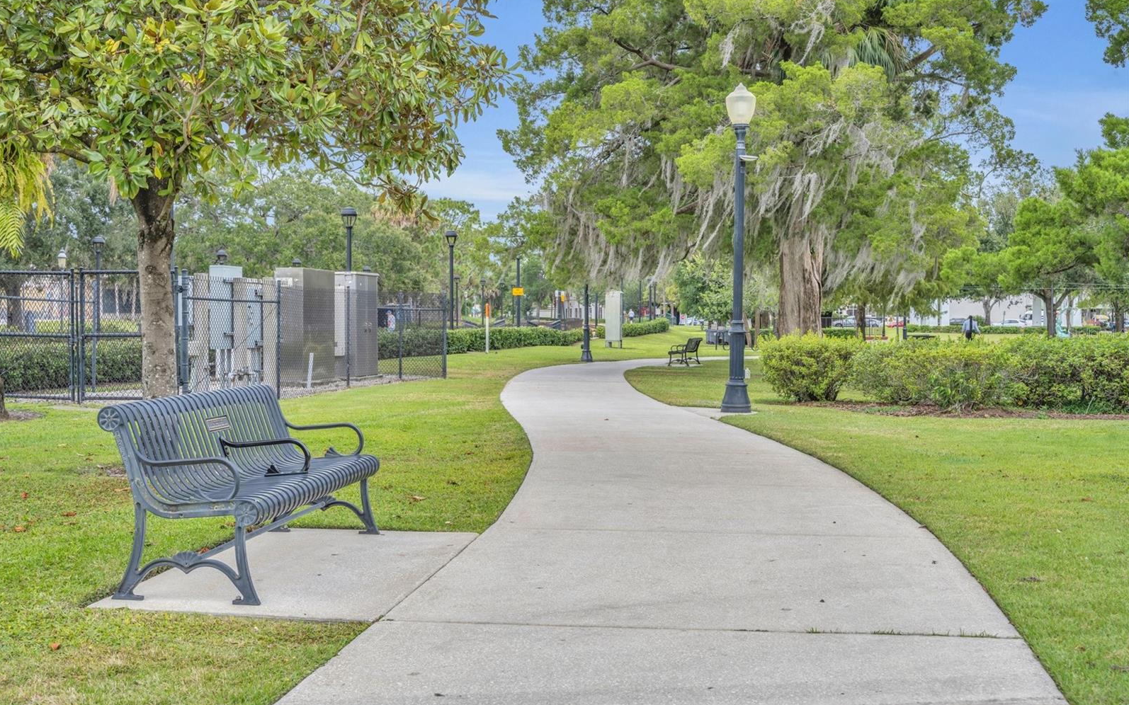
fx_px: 1385
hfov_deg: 44.4
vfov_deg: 28.6
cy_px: 333
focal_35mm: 45
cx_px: 564
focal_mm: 44
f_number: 7.1
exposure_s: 1/100
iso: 100
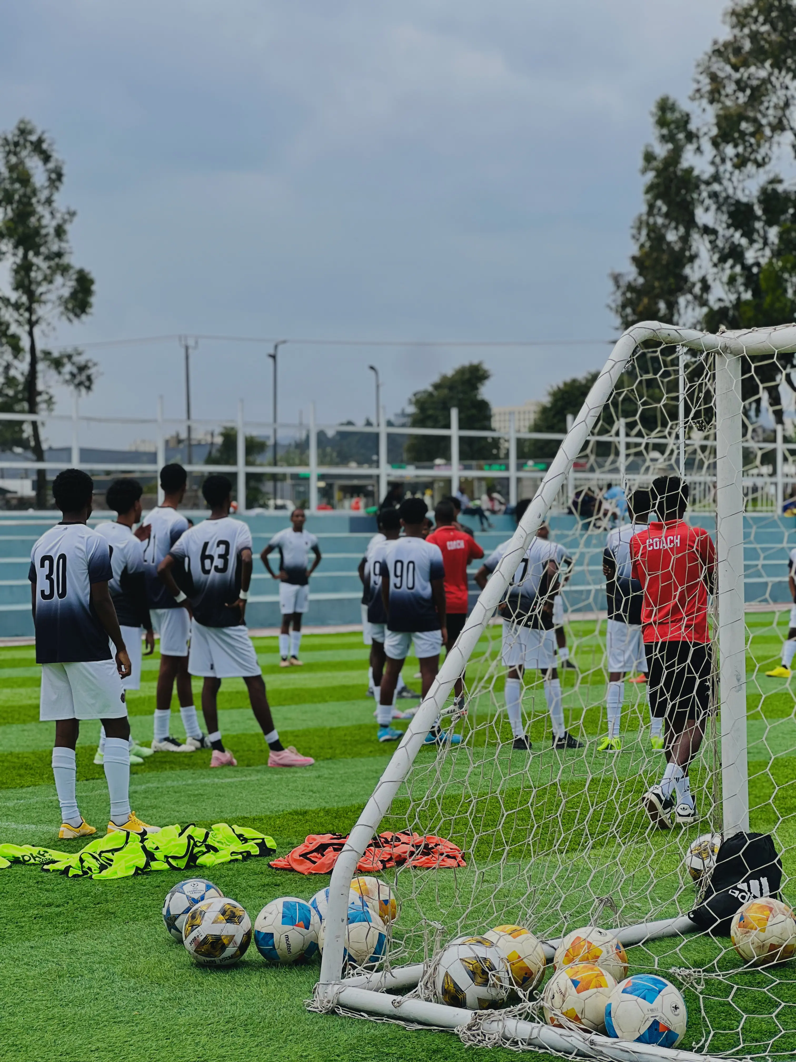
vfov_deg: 25.3
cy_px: 531
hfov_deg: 19.1
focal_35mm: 77
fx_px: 2361
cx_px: 398
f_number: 2.8
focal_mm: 9
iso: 32
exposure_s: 1/589
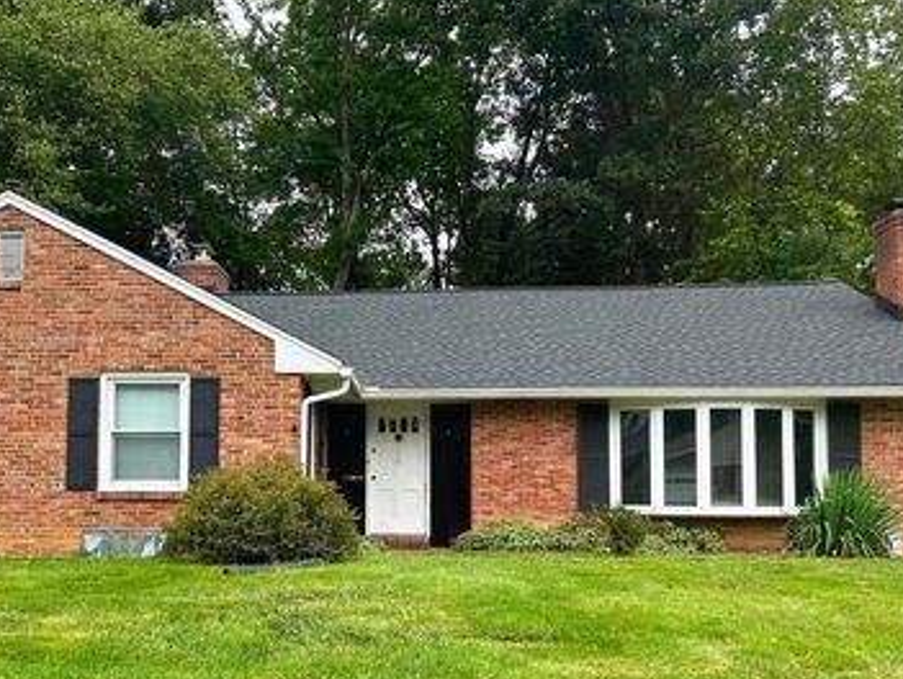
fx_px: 966
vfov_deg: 38.4
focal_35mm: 37
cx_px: 337
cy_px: 431
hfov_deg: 49.6
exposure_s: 1/940
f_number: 1.5
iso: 50
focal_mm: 5.7
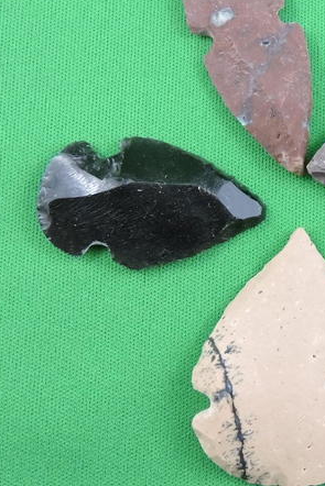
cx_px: 326
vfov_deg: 33.4
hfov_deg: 21.8
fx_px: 812
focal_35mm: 60
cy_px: 224
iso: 800
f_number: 3.6
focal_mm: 5.9
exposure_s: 1/125
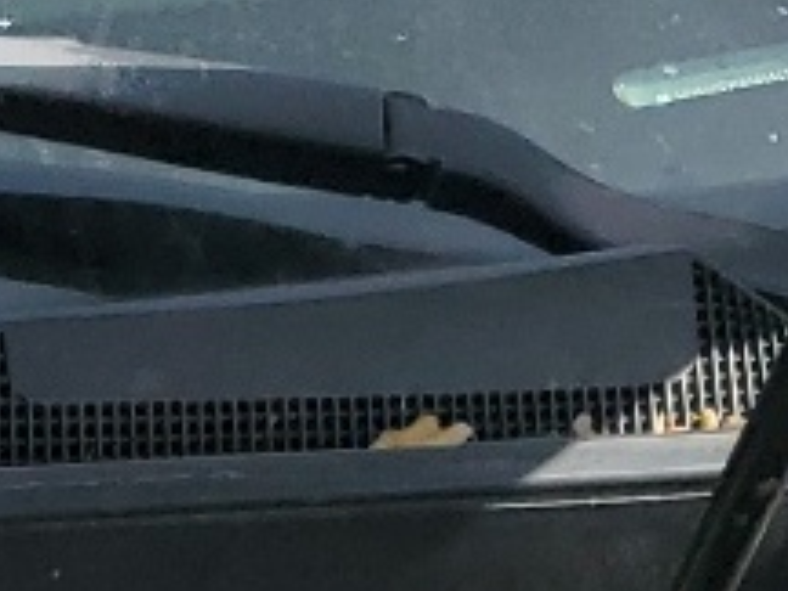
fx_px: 4393
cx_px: -956
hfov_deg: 9.4
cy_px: 2127
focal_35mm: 193
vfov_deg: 6.6
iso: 50
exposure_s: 1/2000
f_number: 1.5
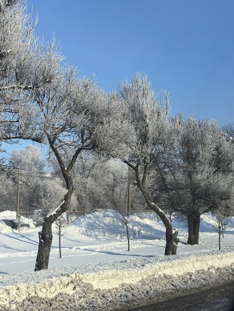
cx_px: 117
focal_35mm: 54
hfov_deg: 27.0
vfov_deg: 35.5
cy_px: 156
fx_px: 487
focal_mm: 6.98
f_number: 2
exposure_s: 1/3968
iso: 100
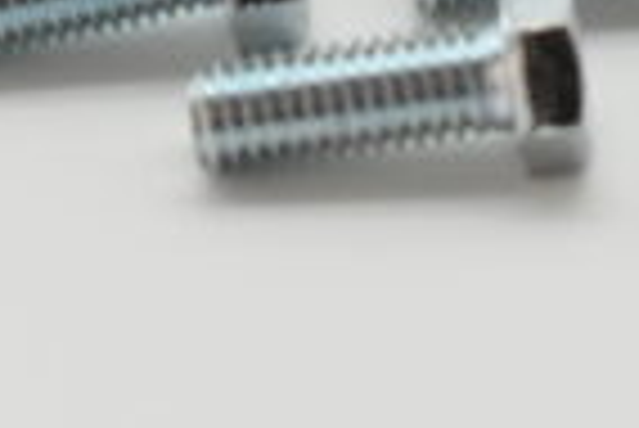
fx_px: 6185
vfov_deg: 3.9
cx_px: 513
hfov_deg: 5.9
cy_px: -451
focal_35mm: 348
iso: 1600
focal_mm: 55
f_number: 8
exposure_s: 1/1250
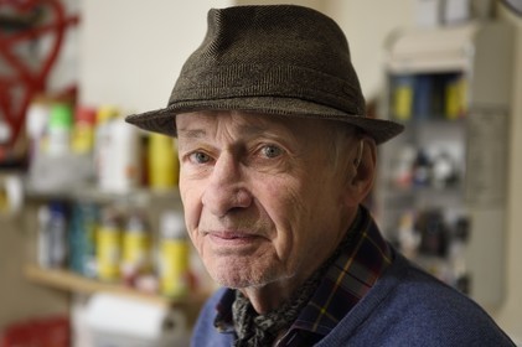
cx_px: 261
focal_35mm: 62
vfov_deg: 21.9
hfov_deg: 32.4
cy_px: 174
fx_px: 898
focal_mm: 62
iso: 1600
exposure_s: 1/80
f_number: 4
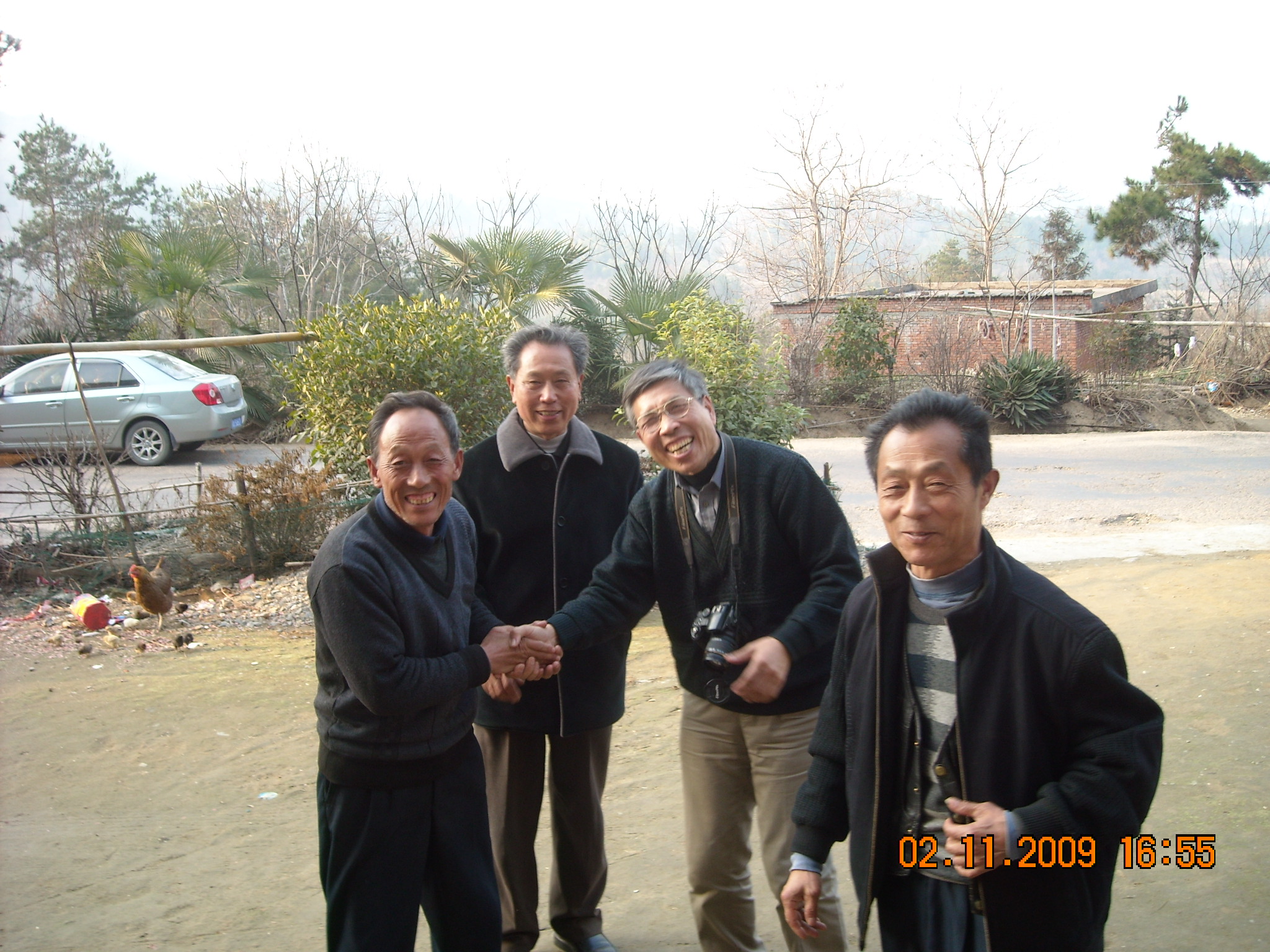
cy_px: 476
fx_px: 1284
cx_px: 635
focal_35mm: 35
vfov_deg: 40.7
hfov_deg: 52.6
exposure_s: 1/61
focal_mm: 5.7
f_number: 2.8
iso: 64
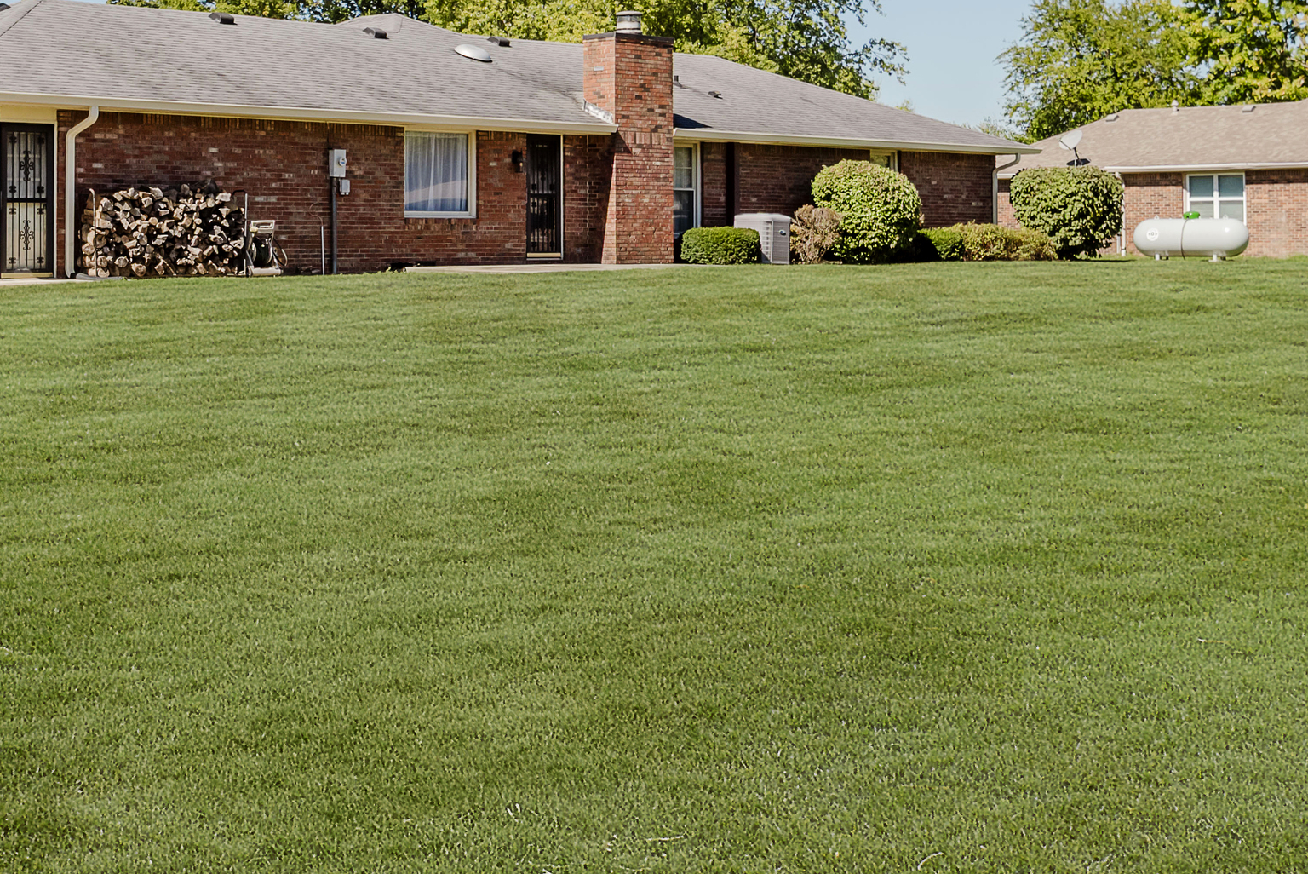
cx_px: 447
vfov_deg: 22.5
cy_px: 230
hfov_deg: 33.1
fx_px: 2181
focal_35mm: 60
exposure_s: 1/2500
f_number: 5.6
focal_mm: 30
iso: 320
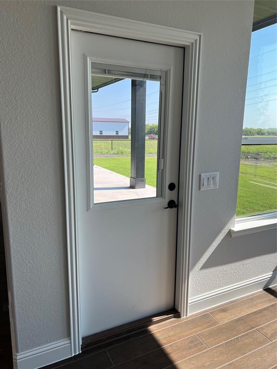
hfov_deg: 53.1
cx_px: 138
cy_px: 184
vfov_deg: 67.3
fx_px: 277
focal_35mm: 26
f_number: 1.5
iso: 50
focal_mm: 5.7
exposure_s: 1/1079
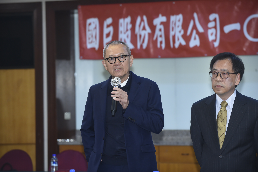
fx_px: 967
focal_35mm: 135
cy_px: 86
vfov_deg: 10.1
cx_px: 129
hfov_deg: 15.2
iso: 1600
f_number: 4
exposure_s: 1/100
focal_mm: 135
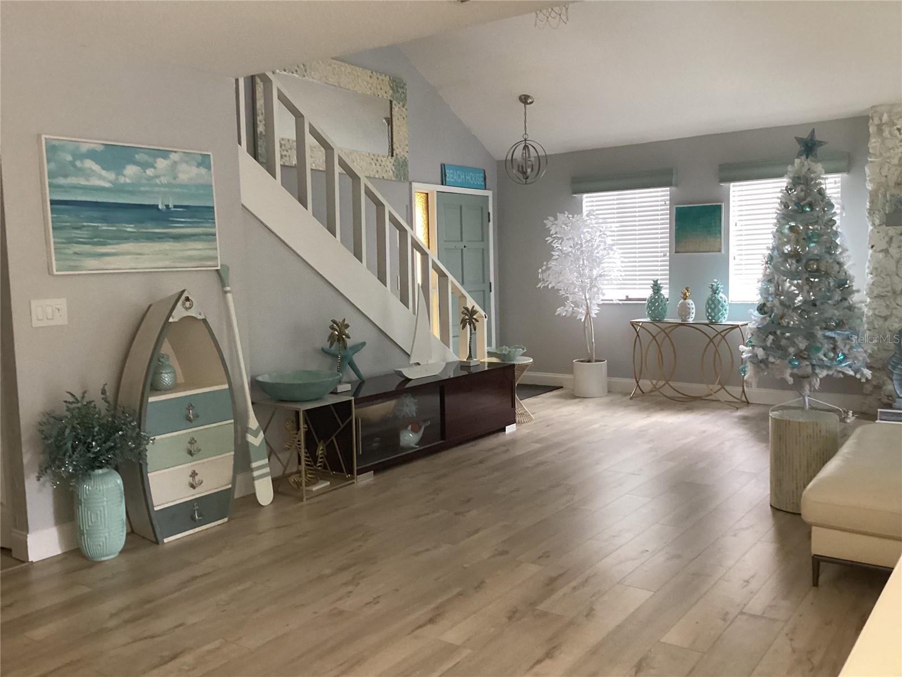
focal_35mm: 31
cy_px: 338
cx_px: 451
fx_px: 808
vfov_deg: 45.4
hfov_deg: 58.4
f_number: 2.4
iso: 400
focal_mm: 3.3
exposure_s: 1/60
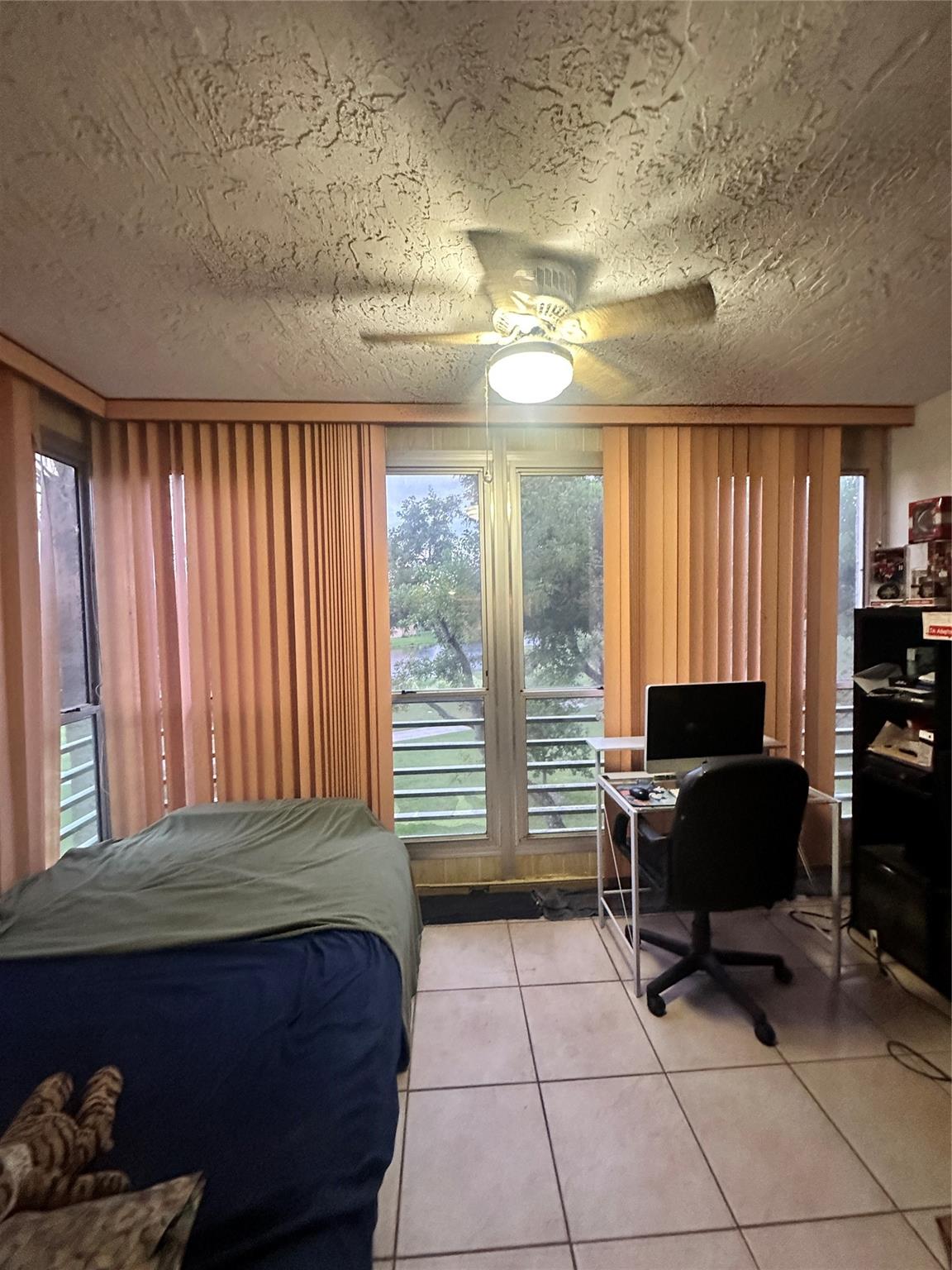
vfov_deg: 102.1
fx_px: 513
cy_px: 635
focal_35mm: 14
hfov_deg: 85.7
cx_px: 476
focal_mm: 2.22
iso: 640
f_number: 2.2
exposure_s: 1/60
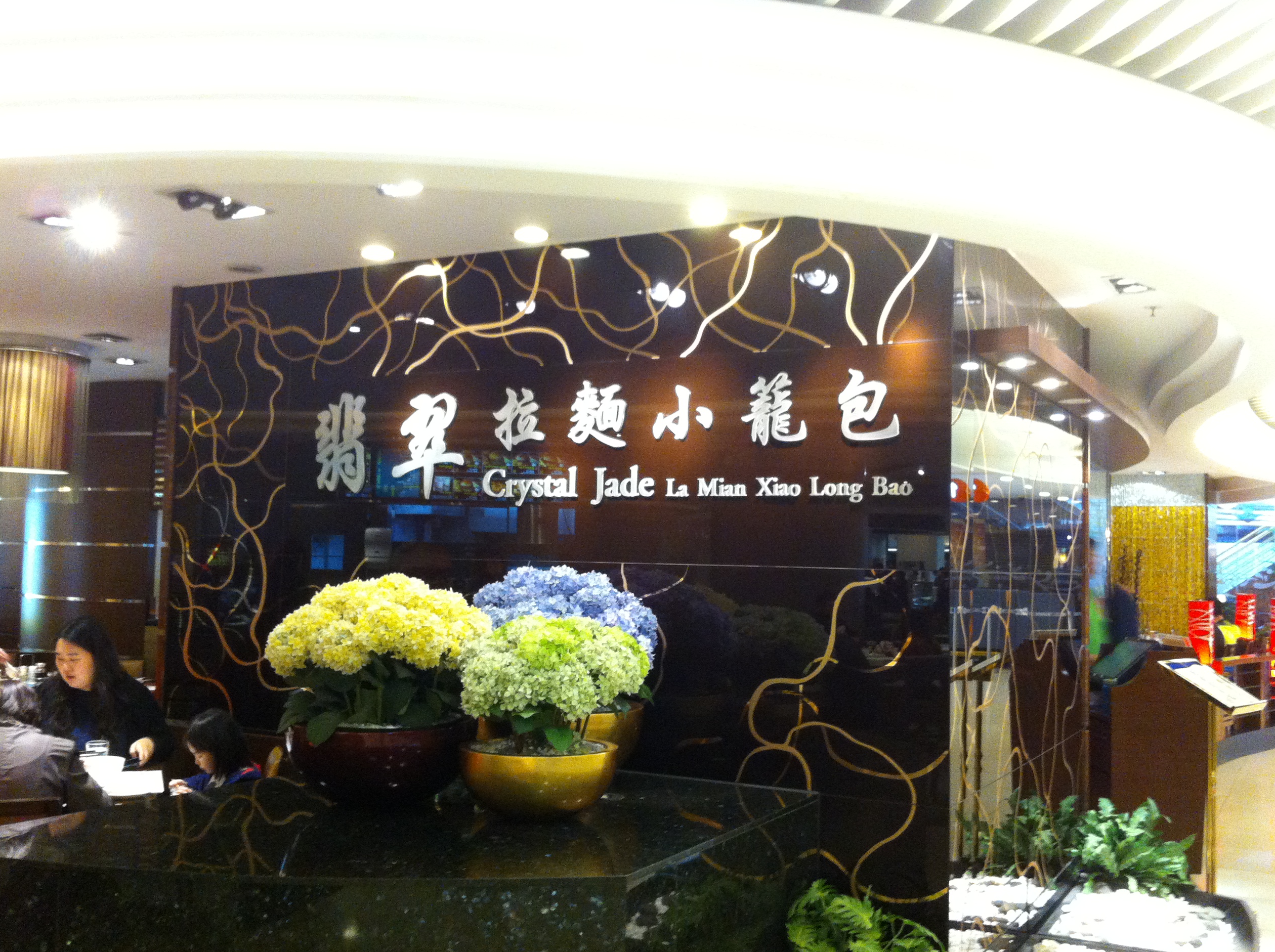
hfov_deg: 51.4
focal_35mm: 36
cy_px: 484
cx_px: 646
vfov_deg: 39.6
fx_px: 1324
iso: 400
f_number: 2.8
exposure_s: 1/15
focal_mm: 3.85
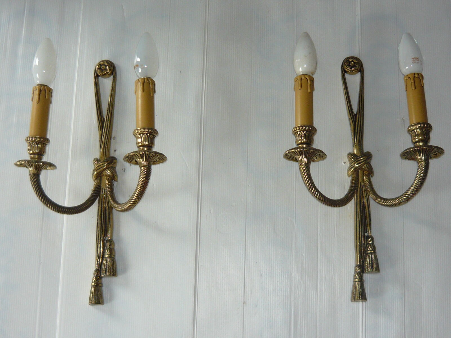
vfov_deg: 27.5
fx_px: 691
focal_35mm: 53
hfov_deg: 36.2
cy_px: 169
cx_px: 226
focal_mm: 5.5
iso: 100
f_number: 2.8
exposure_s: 1/30
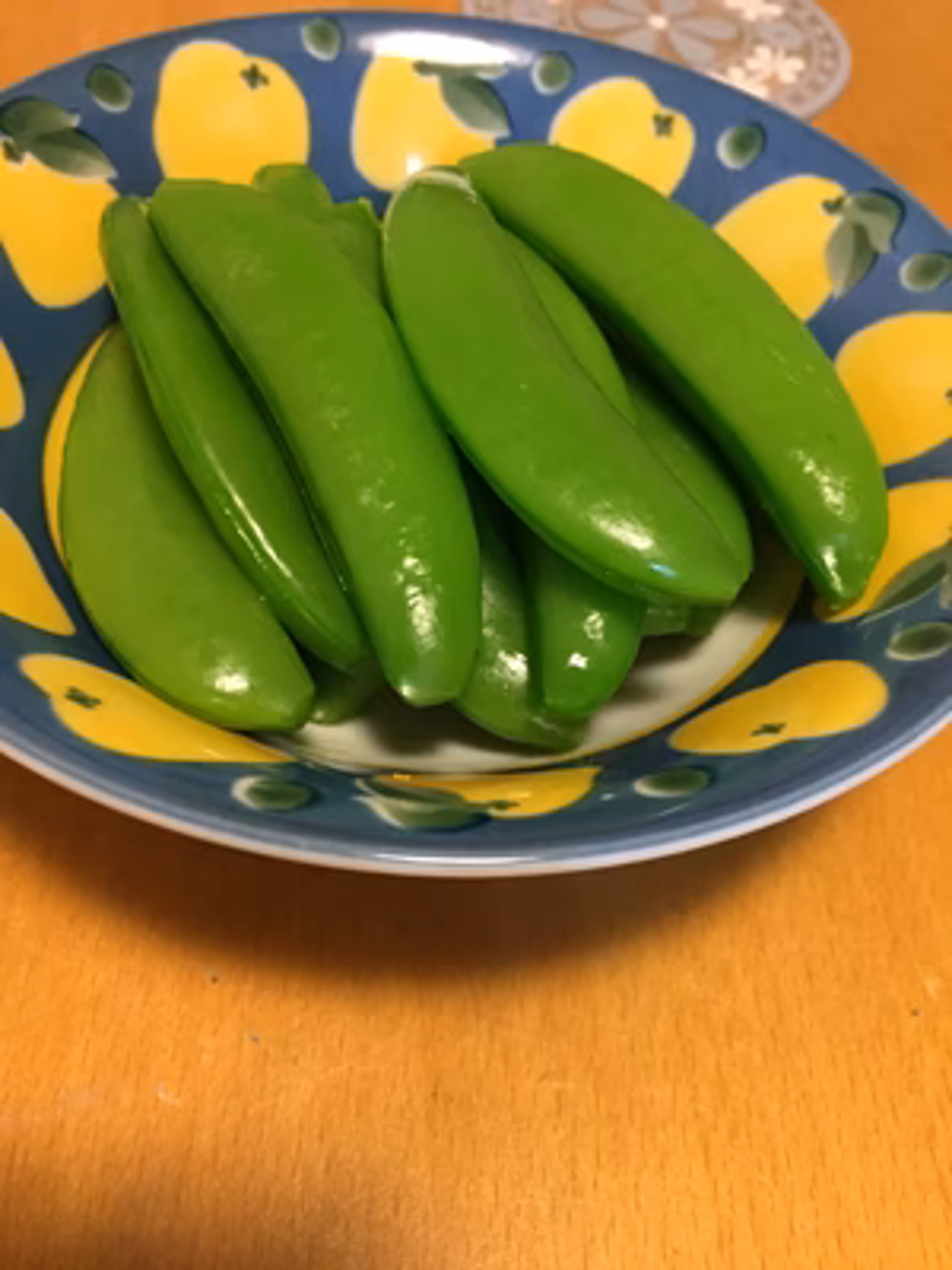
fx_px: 1063
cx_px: 476
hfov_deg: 48.2
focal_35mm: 29
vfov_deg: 61.7
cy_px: 635
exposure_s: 1/30
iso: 250
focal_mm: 4.15
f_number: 2.2
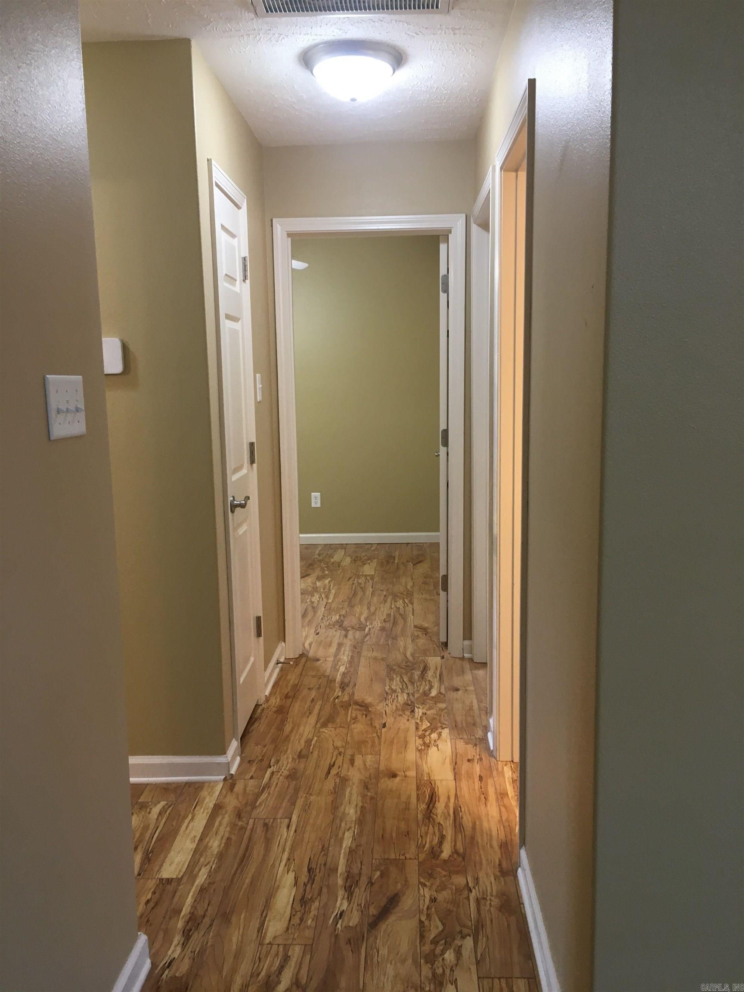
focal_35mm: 29
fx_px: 831
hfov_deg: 48.2
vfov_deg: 61.7
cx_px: 372
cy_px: 496
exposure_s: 1/30
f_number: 2.2
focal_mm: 4.15
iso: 64
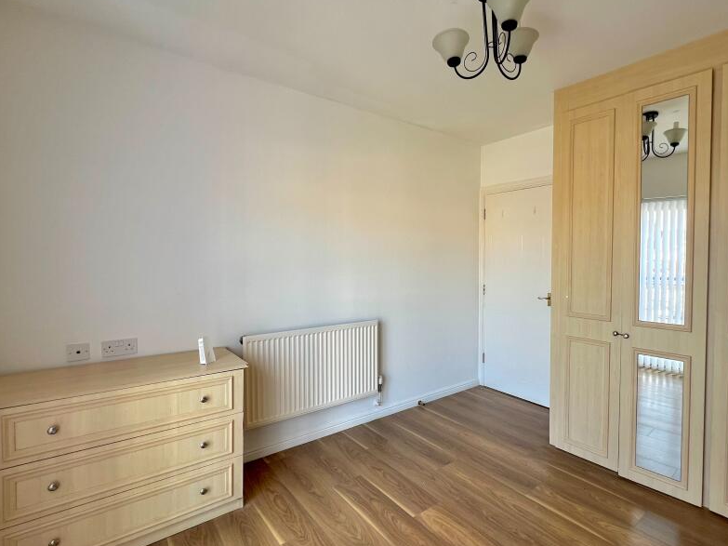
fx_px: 357
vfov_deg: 74.7
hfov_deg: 89.7
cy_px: 273
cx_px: 443
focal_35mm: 17
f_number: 1.8
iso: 50
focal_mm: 1.57
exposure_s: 1/99
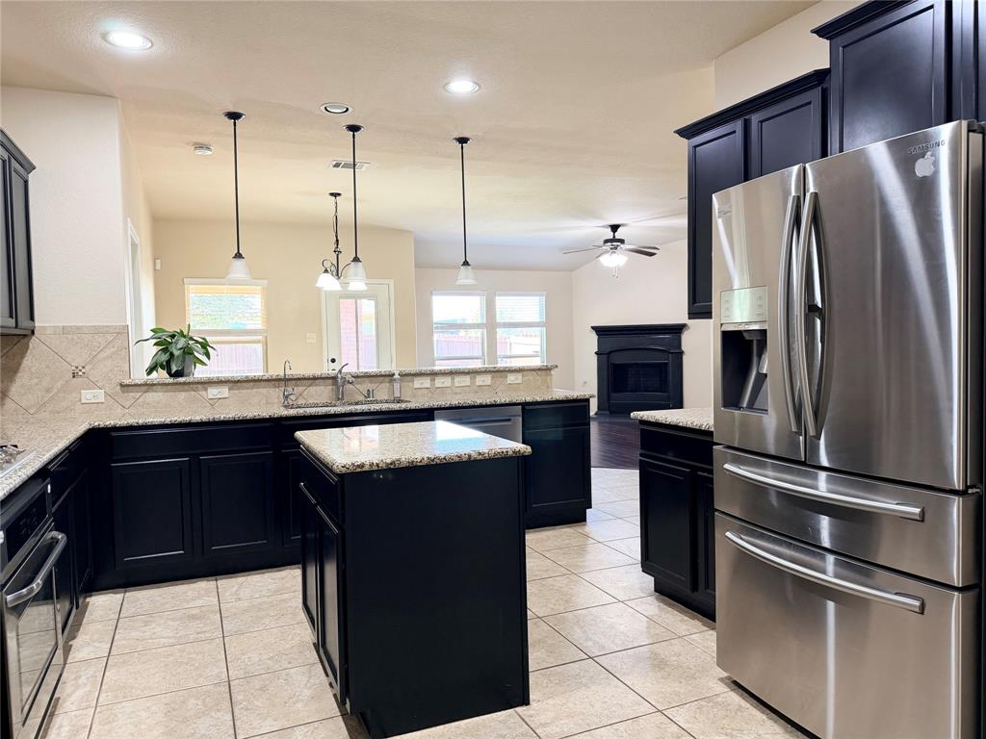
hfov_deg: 71.6
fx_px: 684
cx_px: 493
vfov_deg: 56.8
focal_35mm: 24
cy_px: 370
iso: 200
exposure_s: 1/60
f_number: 1.78
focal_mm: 6.76
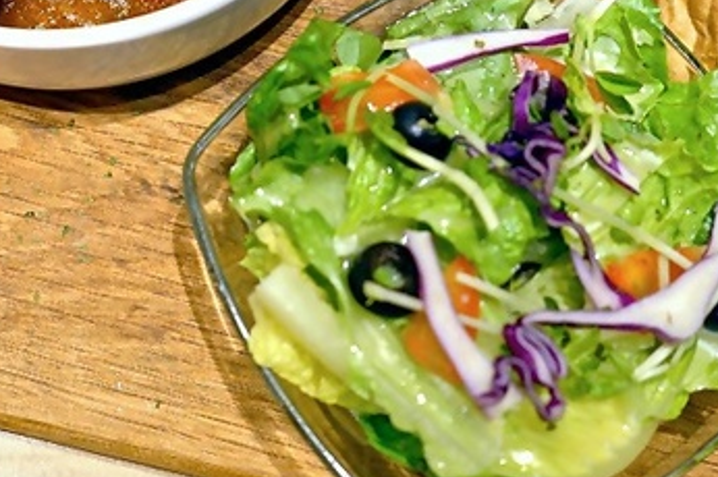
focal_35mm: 81
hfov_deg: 25.0
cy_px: -22
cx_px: 286
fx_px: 1614
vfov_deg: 16.4
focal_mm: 33
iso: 3200
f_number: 4
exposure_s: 1/60
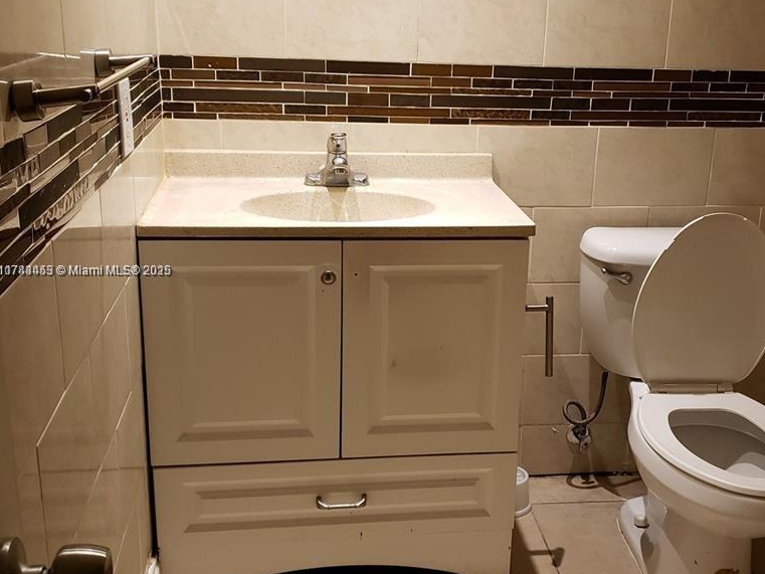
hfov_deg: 45.6
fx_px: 906
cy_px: 271
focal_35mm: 41
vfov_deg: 35.1
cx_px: 439
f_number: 1.5
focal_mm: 4.3
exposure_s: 1/60
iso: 200
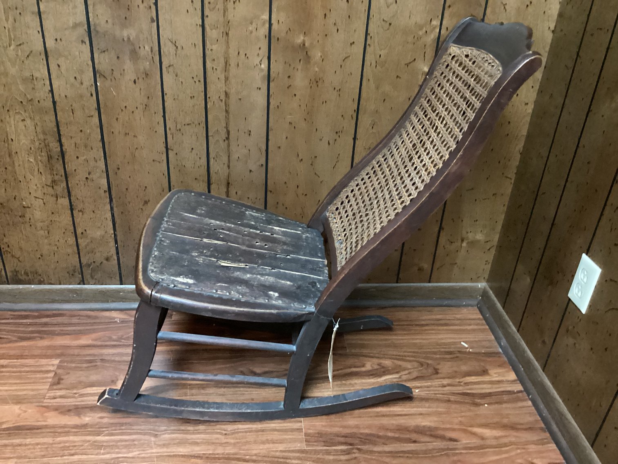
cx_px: 309
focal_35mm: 31
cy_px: 232
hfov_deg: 58.3
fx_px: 553
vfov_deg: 45.4
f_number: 2.4
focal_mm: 3.3
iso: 800
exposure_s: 1/17
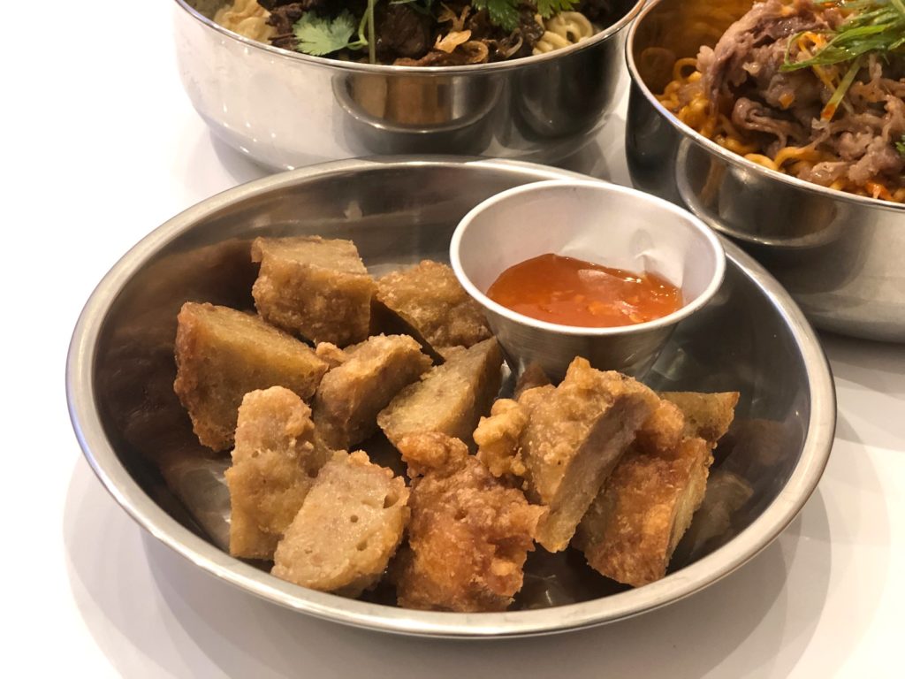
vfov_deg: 25.7
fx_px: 1490
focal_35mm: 57
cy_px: 340
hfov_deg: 33.8
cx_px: 452
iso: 250
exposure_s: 1/35
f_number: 2.8
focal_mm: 6.6
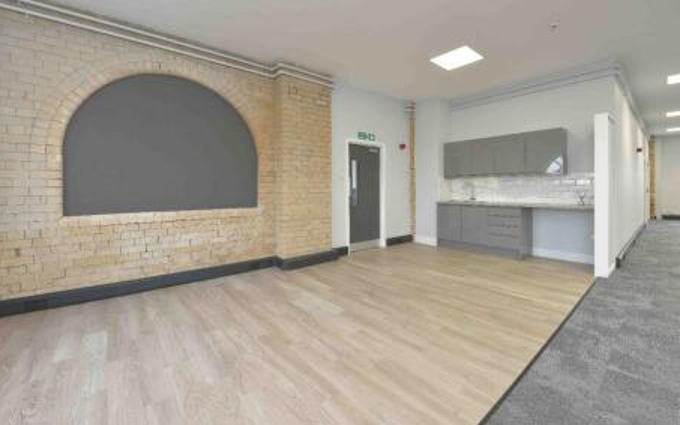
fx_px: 278
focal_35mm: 15
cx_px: 341
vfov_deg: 74.5
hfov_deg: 101.5
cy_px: 190
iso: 100
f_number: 8
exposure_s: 1/2
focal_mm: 14
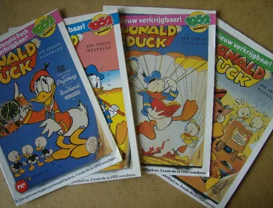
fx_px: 285
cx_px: 136
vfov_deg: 40.0
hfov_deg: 51.1
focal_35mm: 36
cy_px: 104
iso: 100
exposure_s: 1/118
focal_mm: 6
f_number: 2.8
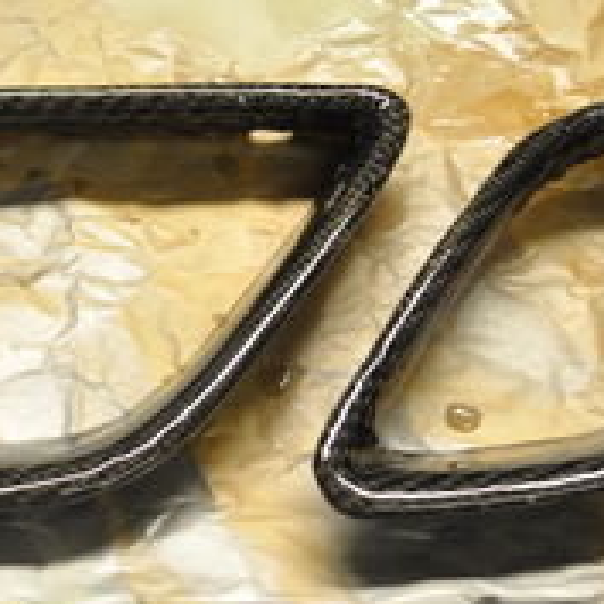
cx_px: -89
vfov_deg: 18.8
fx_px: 1816
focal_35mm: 92
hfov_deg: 18.1
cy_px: 425
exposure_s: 1/60
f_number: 4
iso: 640
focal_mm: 20
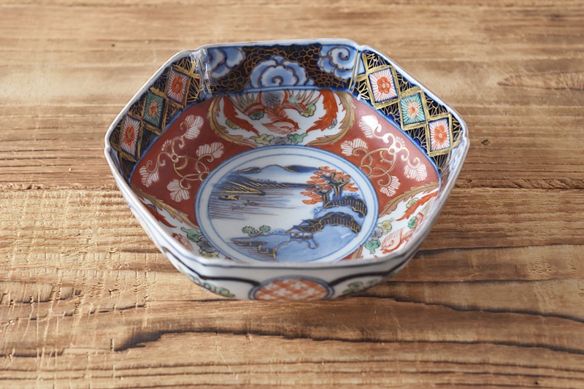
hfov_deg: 24.6
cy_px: 194
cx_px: 292
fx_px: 1338
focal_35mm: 82
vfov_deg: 16.5
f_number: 5.6
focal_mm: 55
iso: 800
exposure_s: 1/13
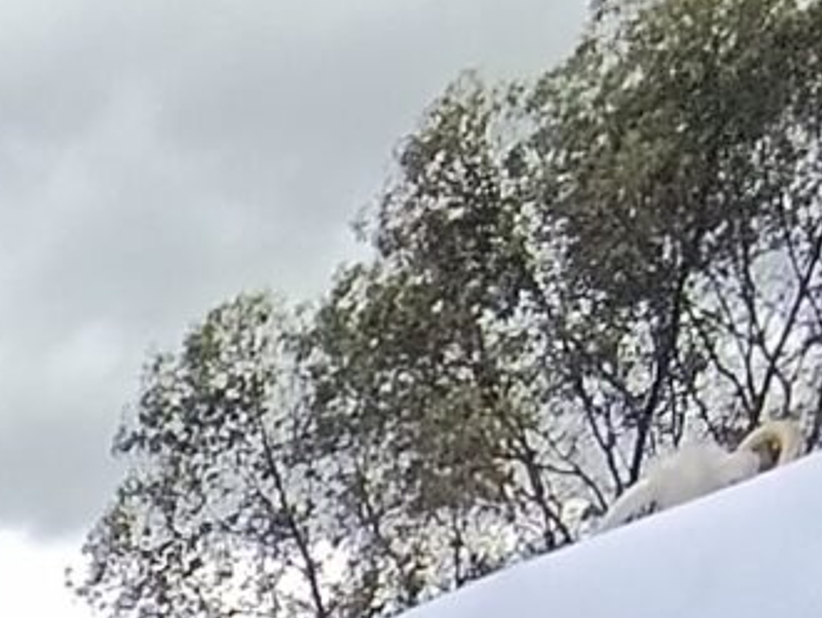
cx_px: -1193
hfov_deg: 12.3
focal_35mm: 124
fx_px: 2947
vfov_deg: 9.3
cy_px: 1884
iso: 50
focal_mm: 1.65
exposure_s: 1/567
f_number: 2.2
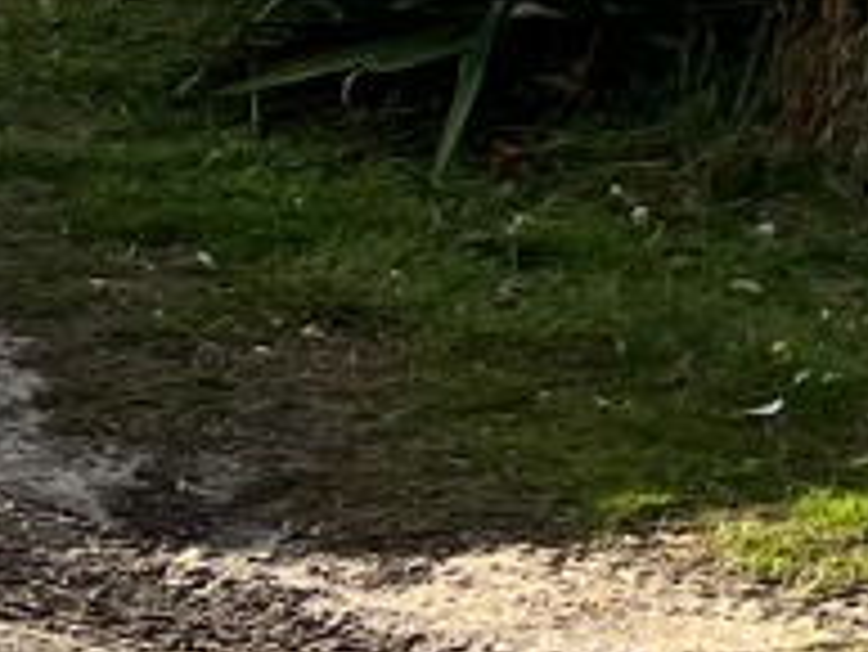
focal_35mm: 194
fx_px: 4868
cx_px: 3184
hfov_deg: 7.7
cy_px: -216
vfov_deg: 7.6
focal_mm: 5.7
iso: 50
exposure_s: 1/2404
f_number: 1.5
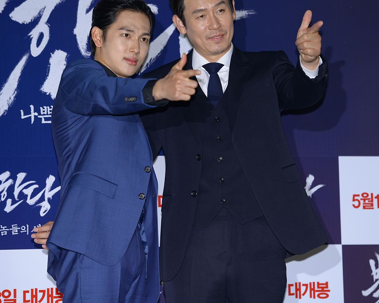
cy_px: 126
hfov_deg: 9.5
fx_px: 2289
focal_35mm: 204
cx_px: 209
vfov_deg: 7.6
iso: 500
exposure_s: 1/320
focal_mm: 155
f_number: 3.5
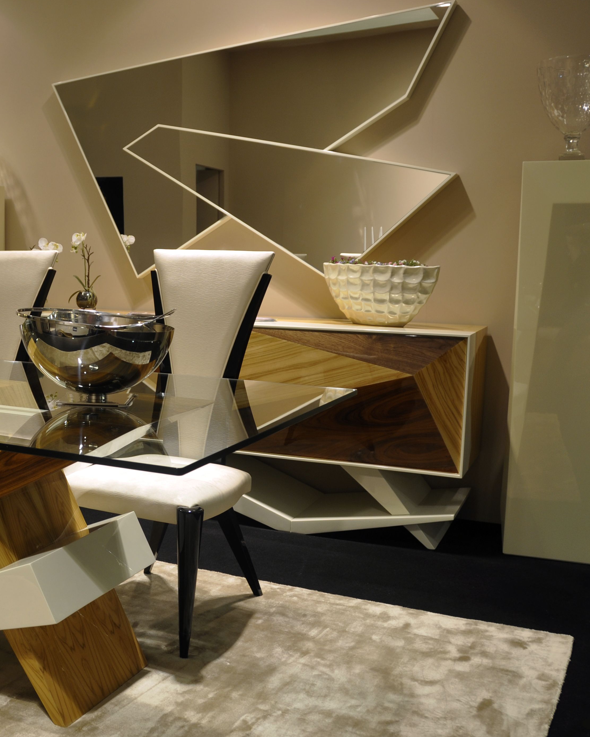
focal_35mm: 39
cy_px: 361
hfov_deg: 36.8
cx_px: 115
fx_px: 851
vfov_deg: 46.8
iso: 200
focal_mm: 18
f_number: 4
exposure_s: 1/15
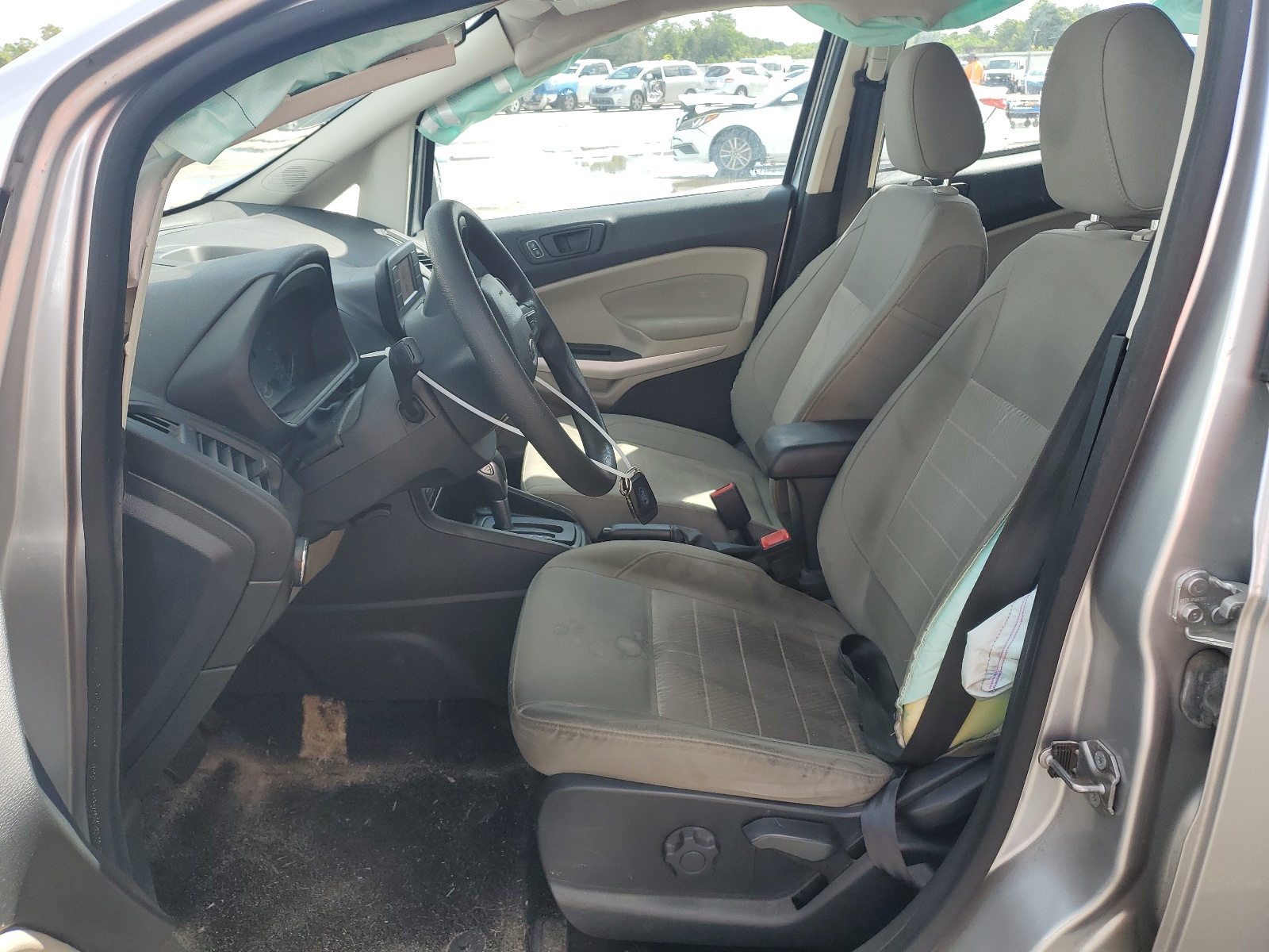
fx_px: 953
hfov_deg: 67.3
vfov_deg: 53.1
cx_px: 634
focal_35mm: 26
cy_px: 476
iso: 50
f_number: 1.5
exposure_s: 1/714
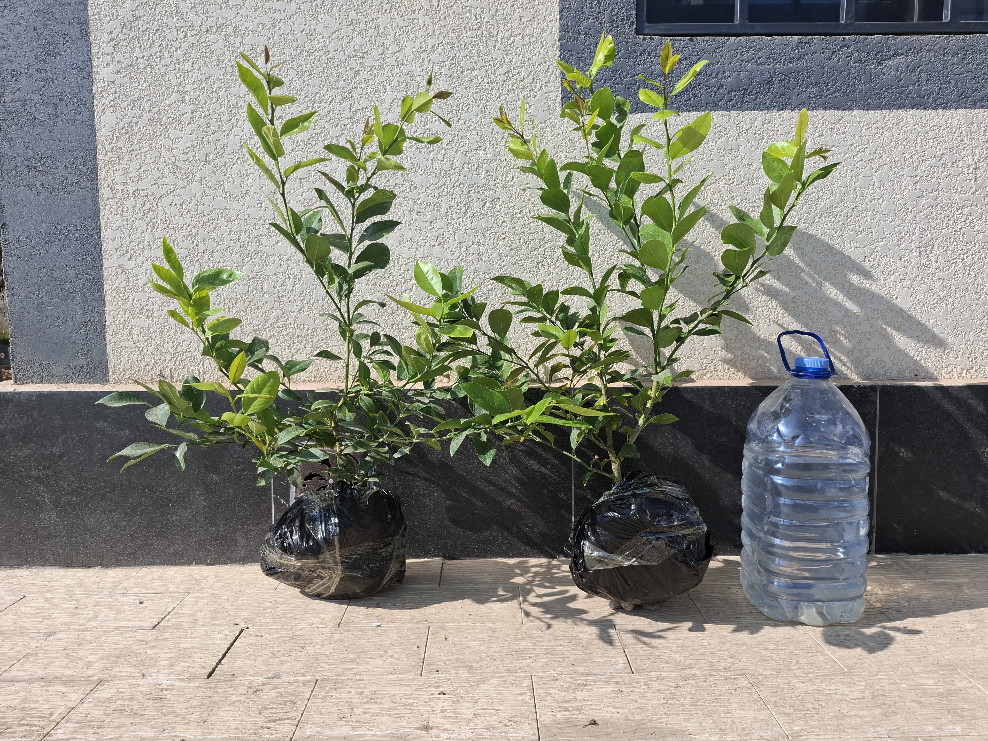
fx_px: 656
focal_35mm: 23
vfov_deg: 58.9
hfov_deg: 73.9
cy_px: 370
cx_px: 494
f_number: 1.8
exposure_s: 1/1792
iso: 50
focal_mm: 5.54
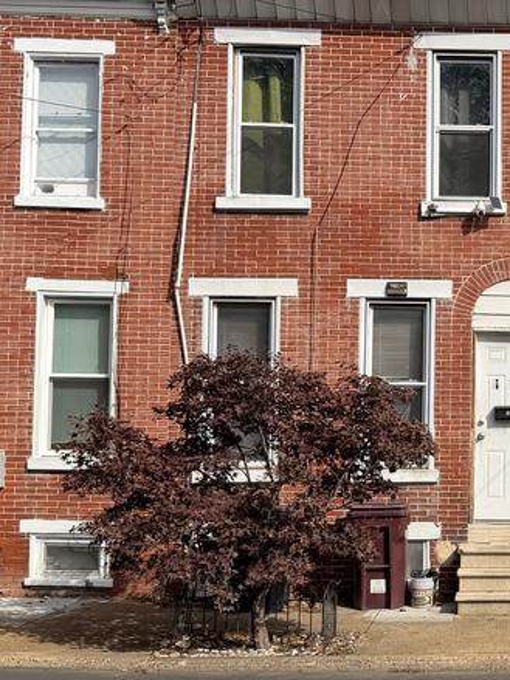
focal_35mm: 59
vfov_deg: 32.7
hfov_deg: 23.4
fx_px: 1160
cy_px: 390
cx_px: 553
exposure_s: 1/3759
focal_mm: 6.76
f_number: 1.78
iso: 80
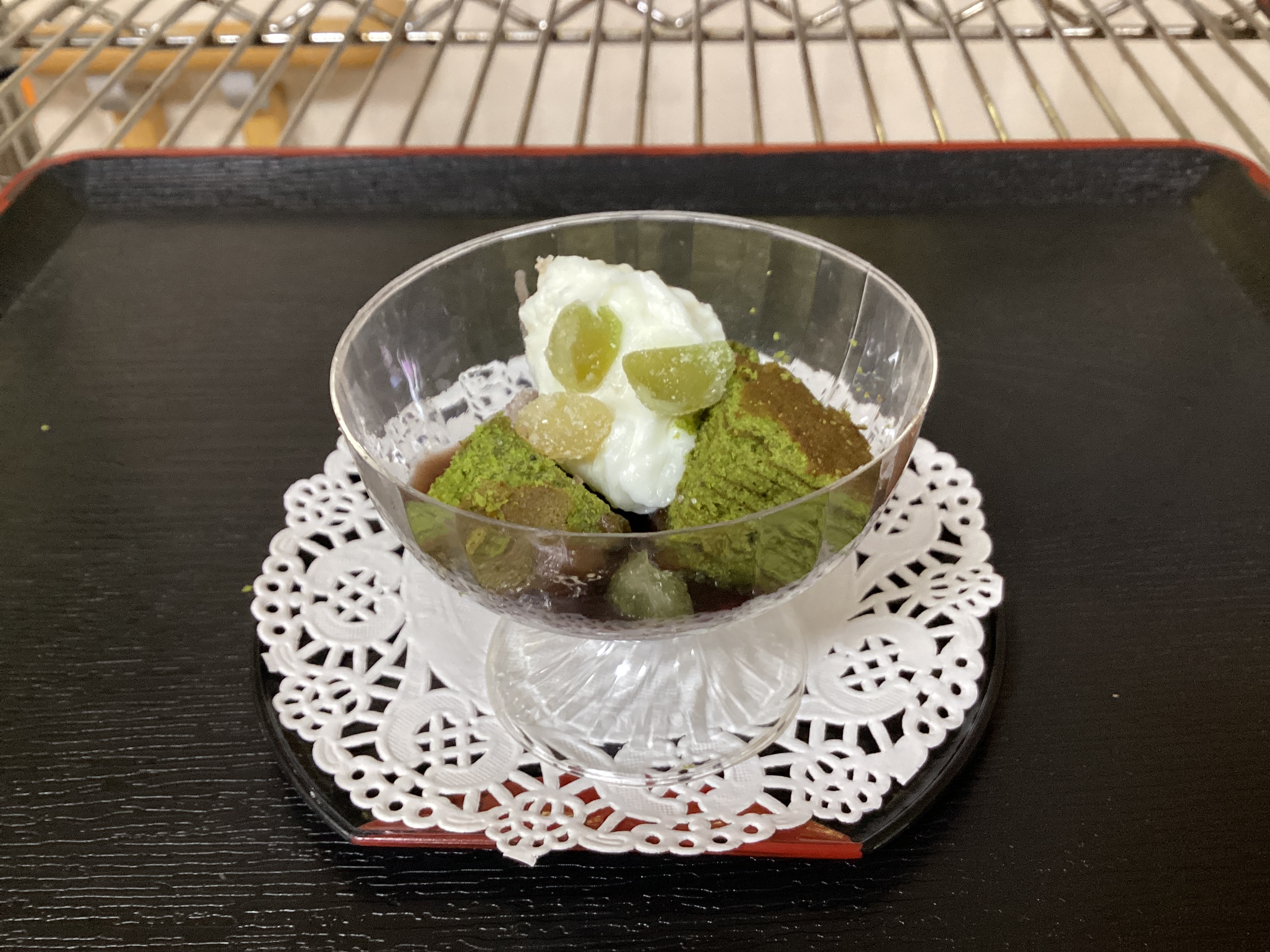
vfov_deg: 45.4
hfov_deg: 58.4
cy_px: 476
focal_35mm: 31
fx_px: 1137
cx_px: 635
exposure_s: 1/60
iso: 160
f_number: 2.4
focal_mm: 3.3
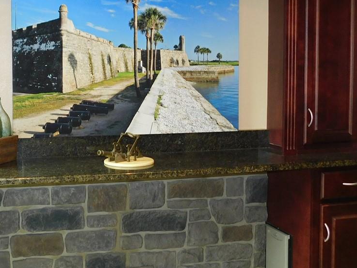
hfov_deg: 37.5
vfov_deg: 29.0
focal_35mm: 50
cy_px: 101
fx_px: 516
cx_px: 100
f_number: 3
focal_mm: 4
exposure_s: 1/30
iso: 200
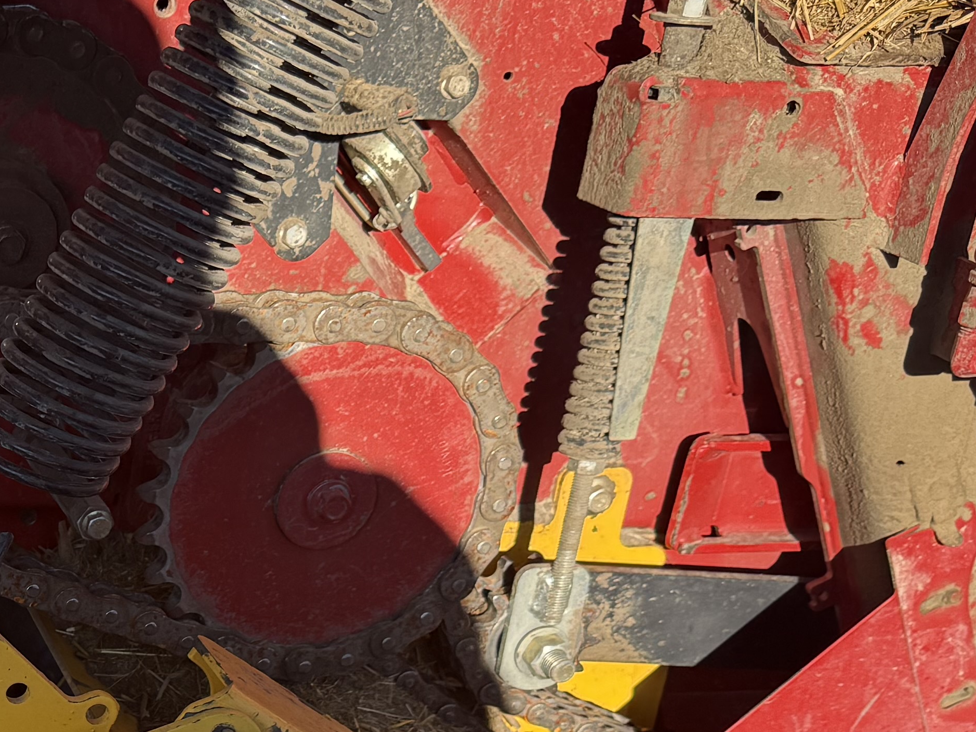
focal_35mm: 73
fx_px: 2058
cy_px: 783
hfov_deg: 24.2
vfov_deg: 19.4
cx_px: -198
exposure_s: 1/1770
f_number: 1.78
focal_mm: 6.76
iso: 100
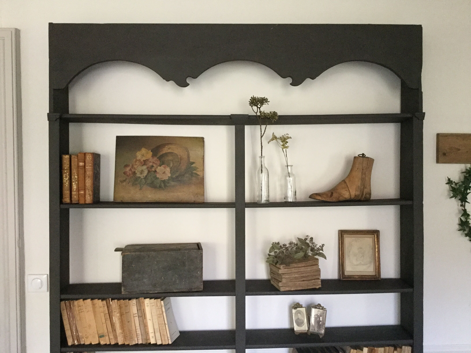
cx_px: 236
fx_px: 422
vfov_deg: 45.4
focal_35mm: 31
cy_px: 176
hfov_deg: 58.4
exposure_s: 1/30
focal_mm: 3.3
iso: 200
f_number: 2.4
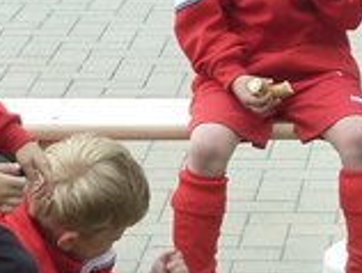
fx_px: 2922
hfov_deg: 6.9
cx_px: 607
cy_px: 146
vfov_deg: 5.3
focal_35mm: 279
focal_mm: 10.3
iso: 125
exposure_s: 1/200
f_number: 4
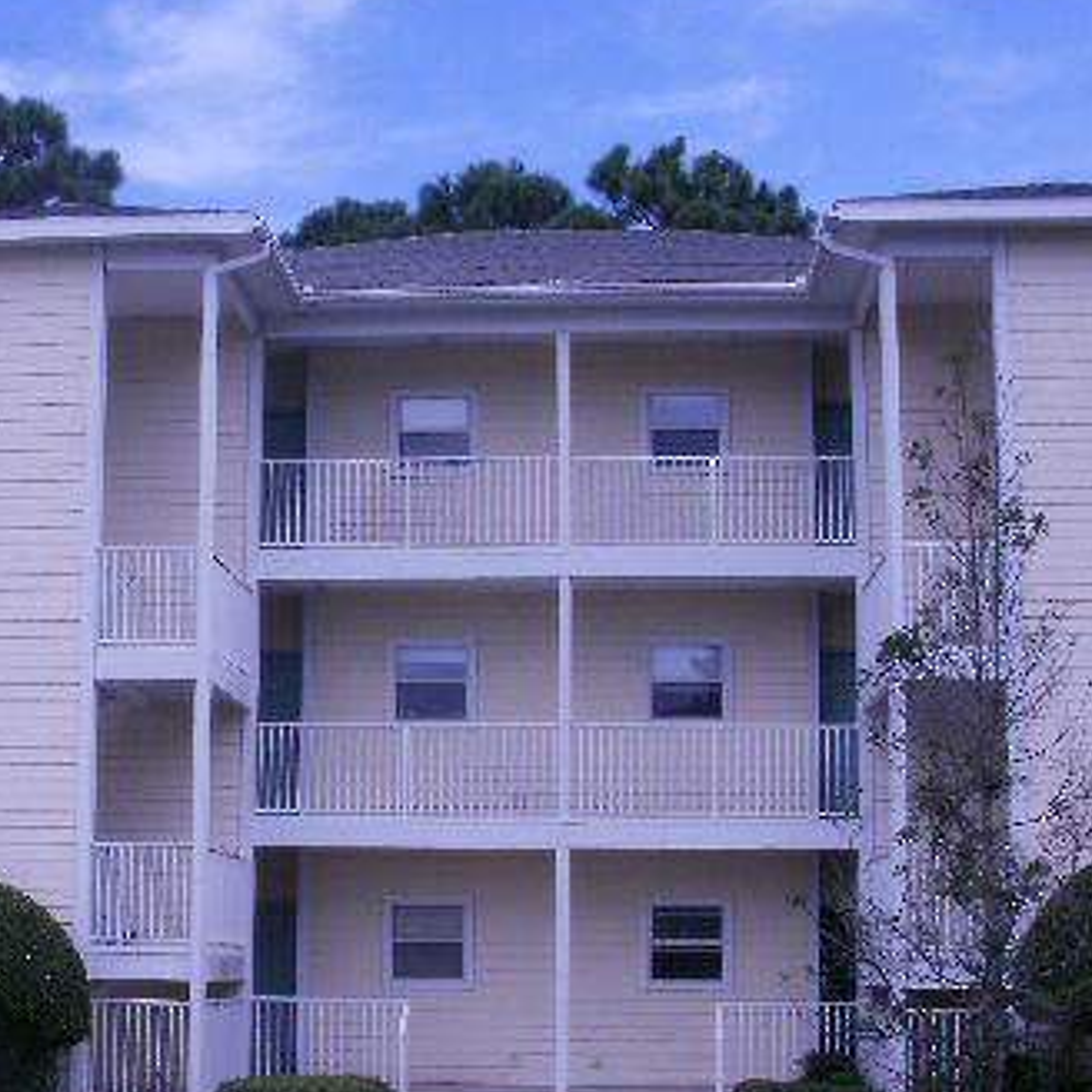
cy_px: 702
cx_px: 356
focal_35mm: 62
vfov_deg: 27.6
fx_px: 2213
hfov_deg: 27.5
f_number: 5.6
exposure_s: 1/400
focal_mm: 6.3
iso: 100
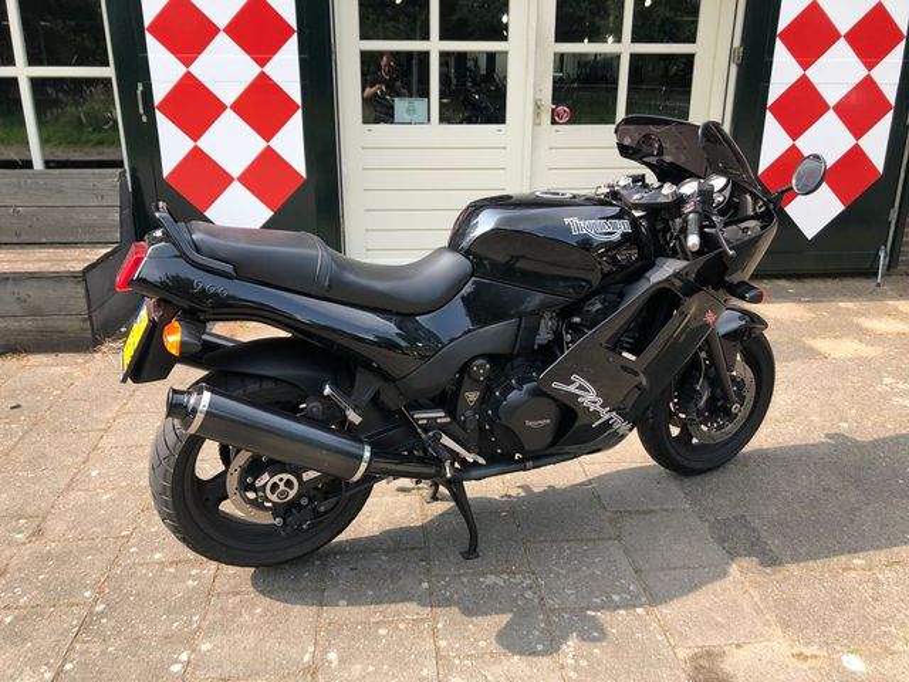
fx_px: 735
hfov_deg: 63.4
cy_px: 341
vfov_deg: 49.7
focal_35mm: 28
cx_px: 454
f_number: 1.8
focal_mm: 3.99
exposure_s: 1/333
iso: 20
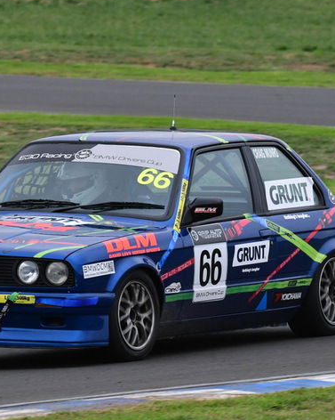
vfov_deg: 3.0
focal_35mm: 645
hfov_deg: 2.4
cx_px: 82
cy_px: 196
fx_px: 8001
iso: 2000
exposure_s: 1/640
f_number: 10
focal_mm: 270
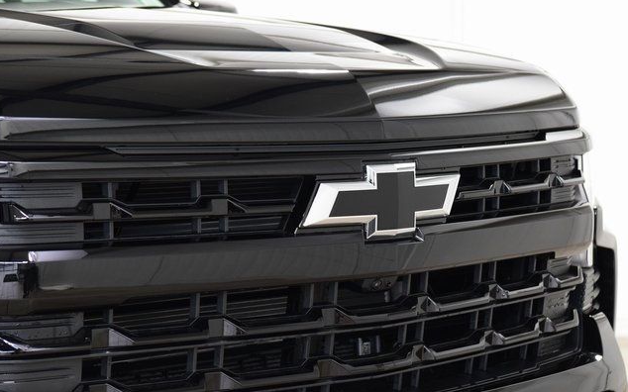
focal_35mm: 108
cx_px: 313
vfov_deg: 12.1
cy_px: 208
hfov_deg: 19.3
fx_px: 1848
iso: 1600
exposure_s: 1/30
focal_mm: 70
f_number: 5
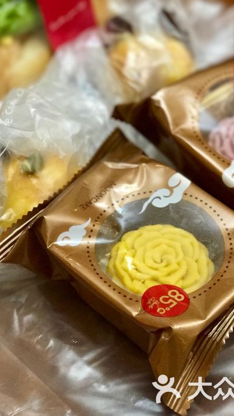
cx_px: 145
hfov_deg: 19.1
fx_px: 695
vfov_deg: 33.3
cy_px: 209
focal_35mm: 63
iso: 400
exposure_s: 1/50
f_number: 2.8
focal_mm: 6.6
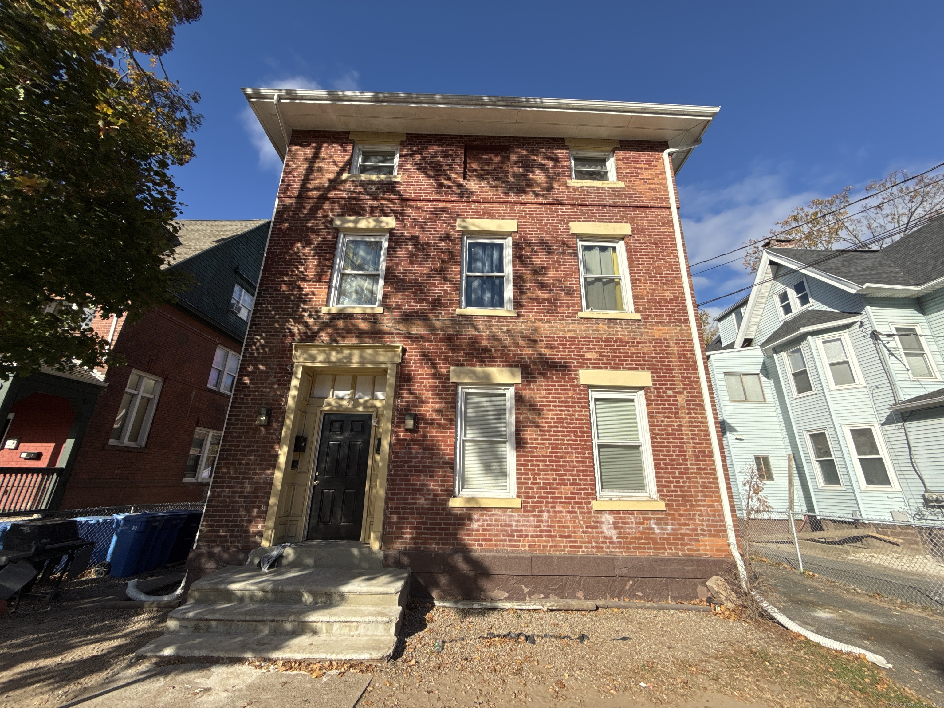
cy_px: 354
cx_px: 472
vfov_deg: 85.7
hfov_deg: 102.1
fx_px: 382
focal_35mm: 14
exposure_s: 1/2165
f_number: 2.2
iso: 50
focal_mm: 2.22
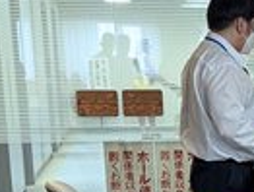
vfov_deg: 10.1
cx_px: 414
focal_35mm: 142
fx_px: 1045
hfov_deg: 12.9
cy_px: 316
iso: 136
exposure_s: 1/42.1
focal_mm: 6.81
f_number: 1.85
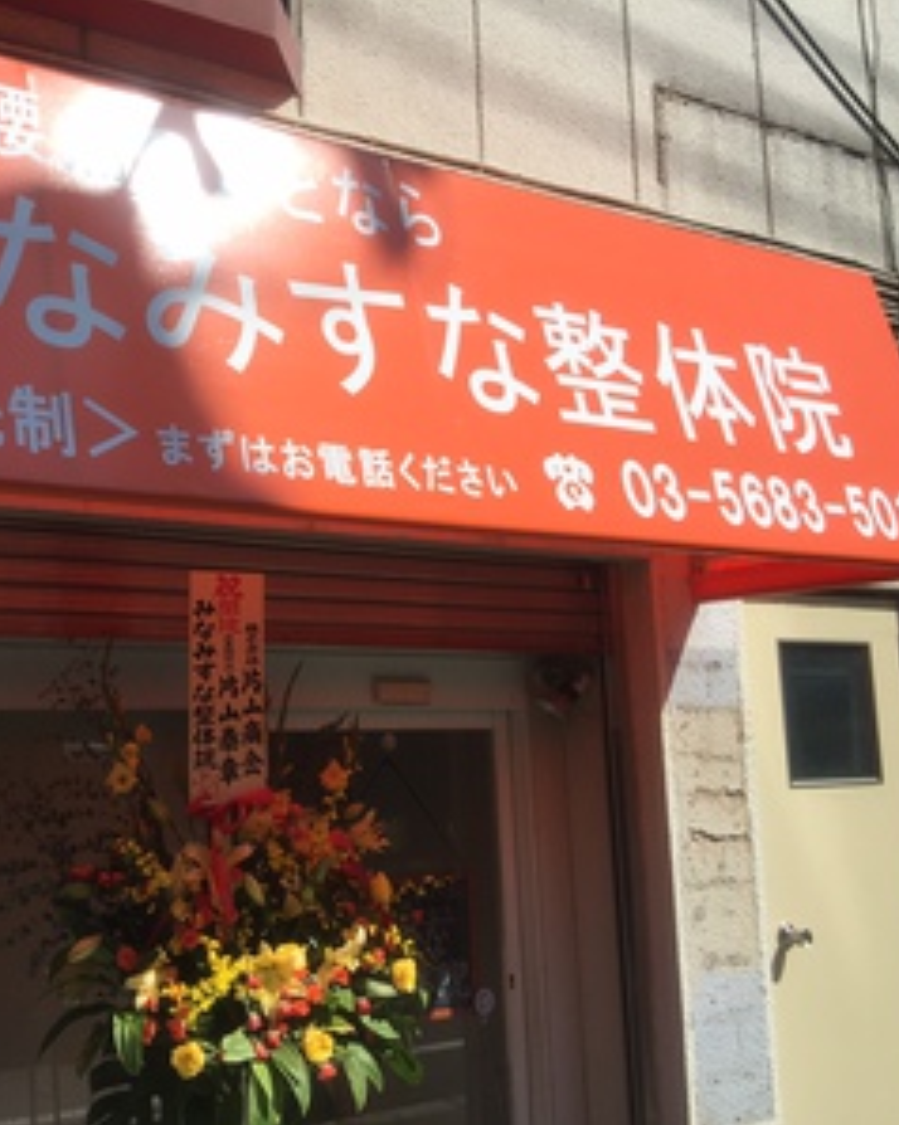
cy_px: 562
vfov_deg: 48.0
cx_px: 189
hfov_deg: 37.8
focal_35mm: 38
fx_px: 1265
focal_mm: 4.15
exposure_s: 1/2198
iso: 32
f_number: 2.2
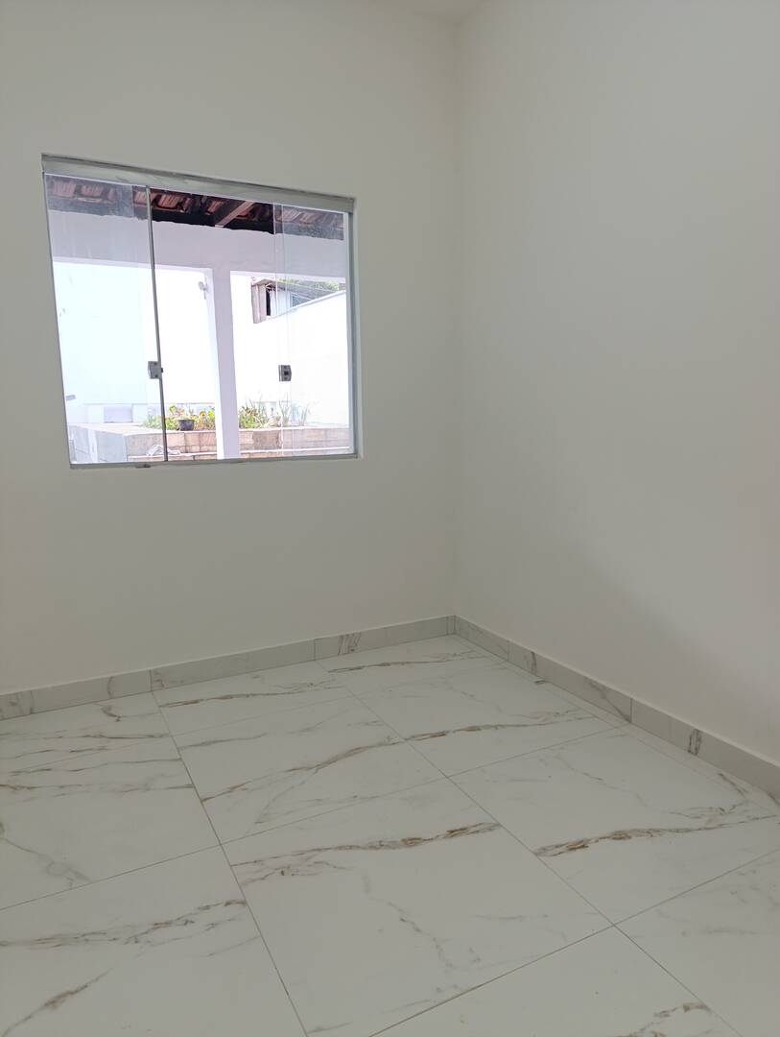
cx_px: 390
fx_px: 689
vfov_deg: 73.9
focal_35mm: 23
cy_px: 518
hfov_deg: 59.0
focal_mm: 6.14
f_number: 1.6
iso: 160
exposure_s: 1/120
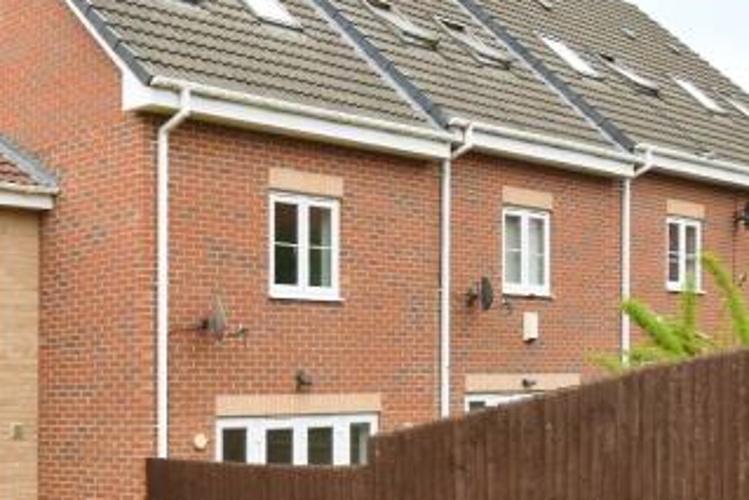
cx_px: 207
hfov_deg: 31.6
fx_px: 1303
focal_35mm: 63
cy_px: 398
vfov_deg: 21.5
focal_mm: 13
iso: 1000
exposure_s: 1/1000
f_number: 8
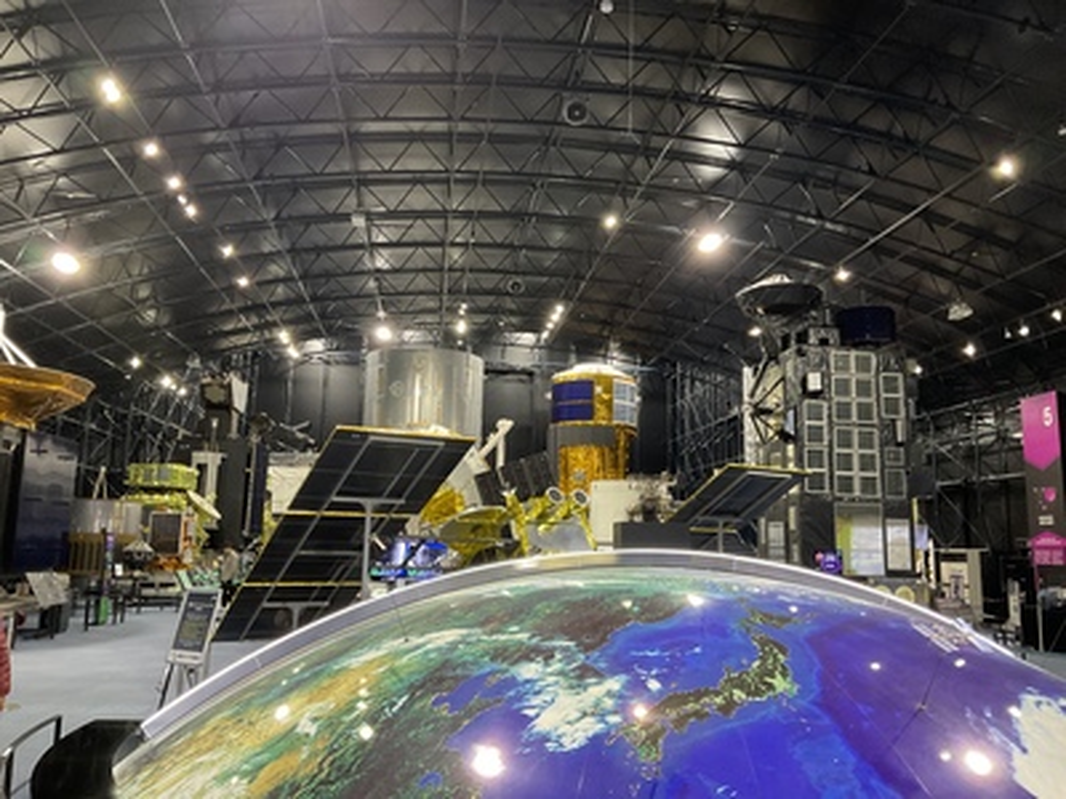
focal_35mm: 29
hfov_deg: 61.7
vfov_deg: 48.2
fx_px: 893
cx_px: 533
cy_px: 400
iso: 250
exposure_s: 1/50
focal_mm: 3
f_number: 1.8
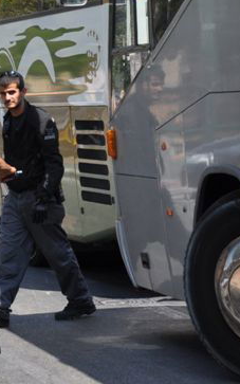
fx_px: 2165
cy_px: 33
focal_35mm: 207
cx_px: -159
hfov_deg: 6.2
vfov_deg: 10.1
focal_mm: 48
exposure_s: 1/320
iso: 200
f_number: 9
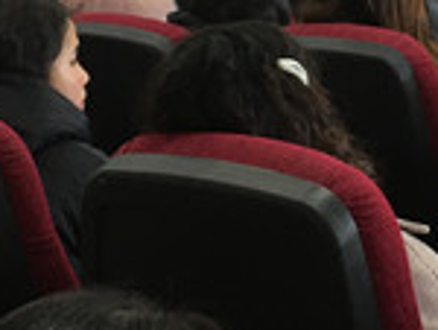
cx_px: 412
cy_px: 50
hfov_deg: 16.7
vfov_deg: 12.7
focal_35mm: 116
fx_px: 1470
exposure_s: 1/33
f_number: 2.2
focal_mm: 4.15
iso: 100
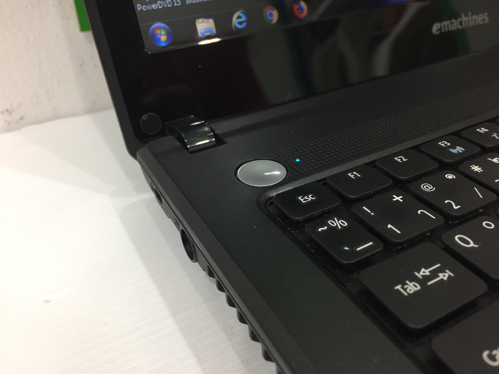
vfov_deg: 48.2
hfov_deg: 61.7
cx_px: 250
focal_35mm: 29
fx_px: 418
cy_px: 187
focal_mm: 4.15
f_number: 2.2
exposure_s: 1/33
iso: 125
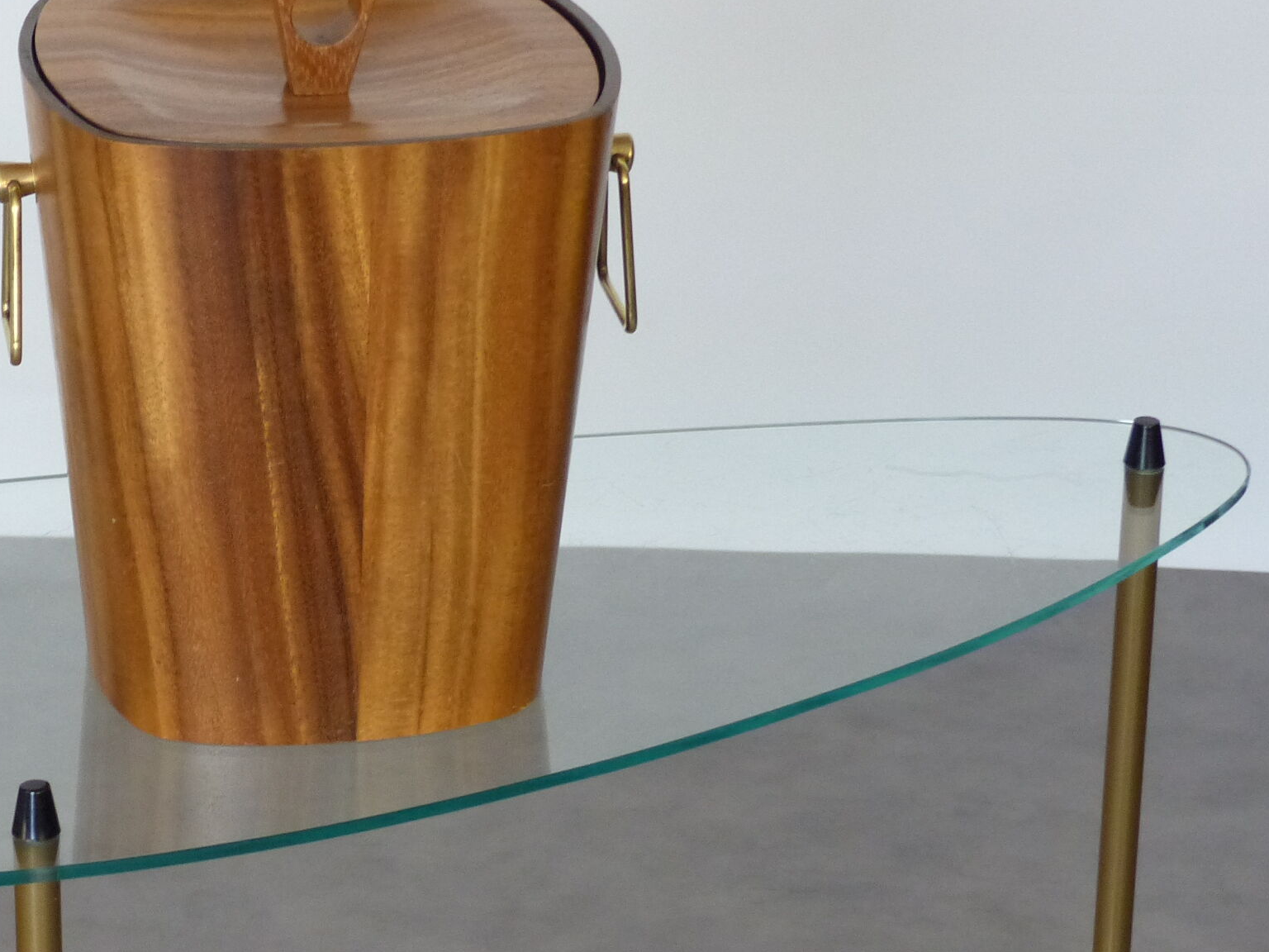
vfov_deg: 11.4
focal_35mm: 130
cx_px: 266
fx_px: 4766
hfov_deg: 15.1
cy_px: 419
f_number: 2.8
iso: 400
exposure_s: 1/6
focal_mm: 14
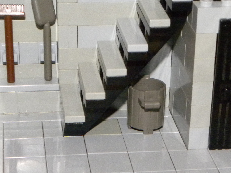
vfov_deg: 12.5
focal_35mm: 118
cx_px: 125
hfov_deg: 16.7
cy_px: 138
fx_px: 788
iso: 400
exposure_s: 1/30
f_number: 3.5
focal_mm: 10.3
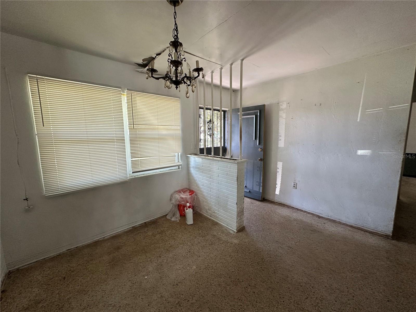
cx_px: 208
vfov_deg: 85.7
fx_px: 168
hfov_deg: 102.1
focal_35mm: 14
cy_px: 156
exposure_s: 1/99
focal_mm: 2.22
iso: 200
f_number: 2.2
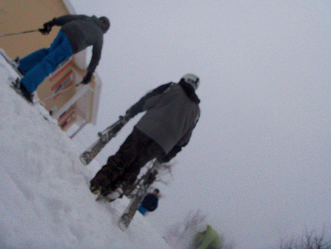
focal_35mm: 35
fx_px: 335
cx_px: 166
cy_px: 124
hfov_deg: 52.6
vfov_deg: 40.7
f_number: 3
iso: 80
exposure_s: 1/100
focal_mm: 6.3
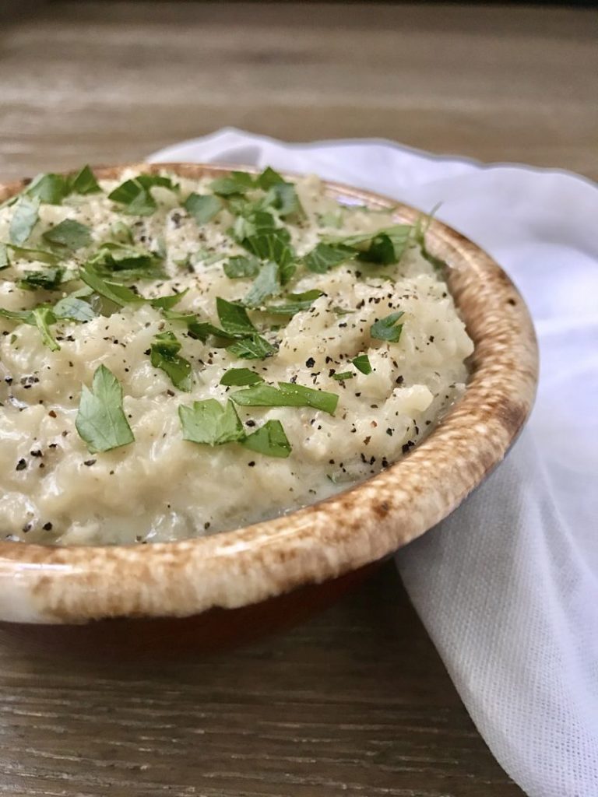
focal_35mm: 28
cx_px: 299
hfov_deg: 49.7
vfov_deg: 63.4
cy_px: 398
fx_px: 645
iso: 64
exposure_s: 1/15
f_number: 1.8
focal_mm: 3.99
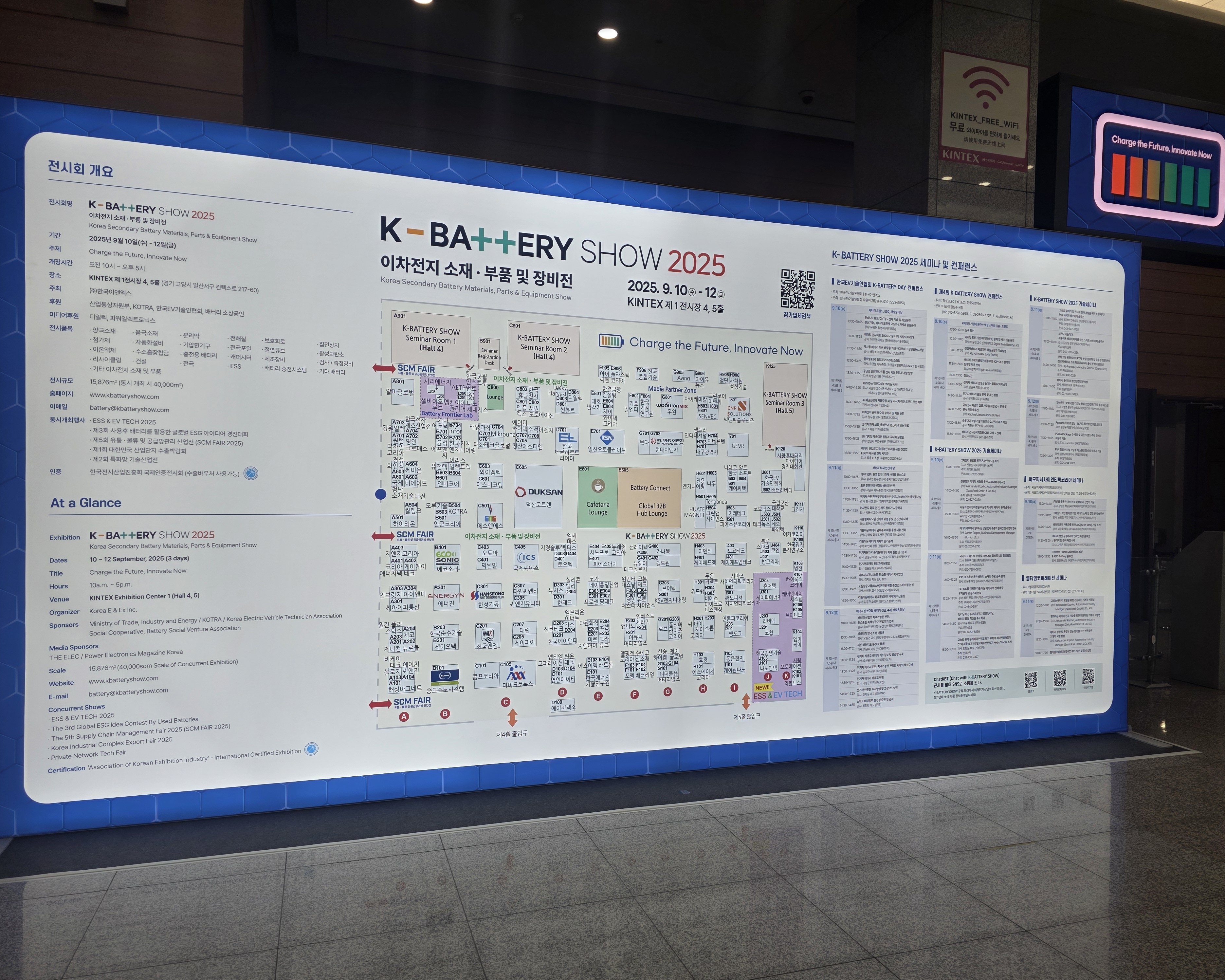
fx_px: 870
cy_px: 490
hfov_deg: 70.3
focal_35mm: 24
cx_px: 610
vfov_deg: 58.8
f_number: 1.7
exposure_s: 1/120
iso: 25
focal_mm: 6.3
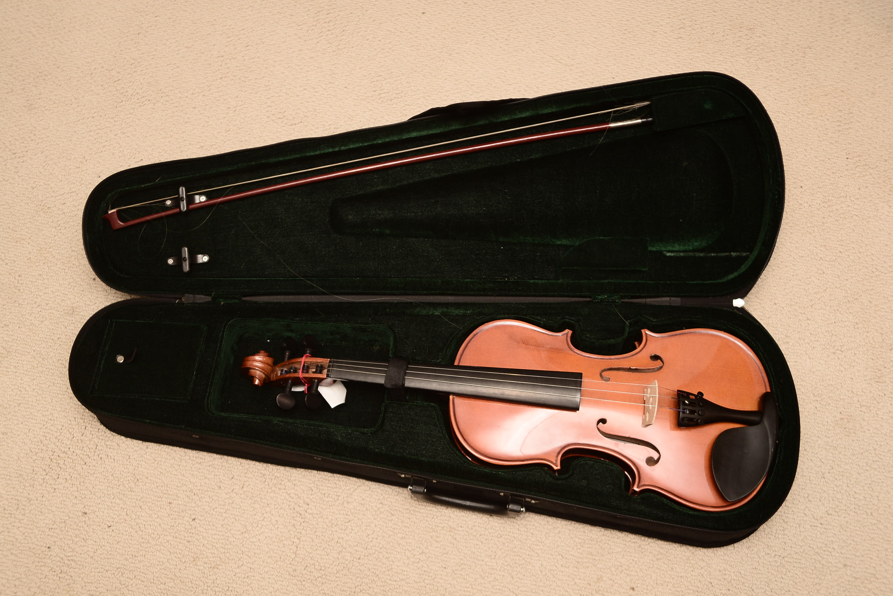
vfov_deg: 31.9
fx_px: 1042
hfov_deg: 46.4
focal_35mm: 42
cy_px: 298
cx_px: 446
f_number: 4.5
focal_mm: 42
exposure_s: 1/100
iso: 1250
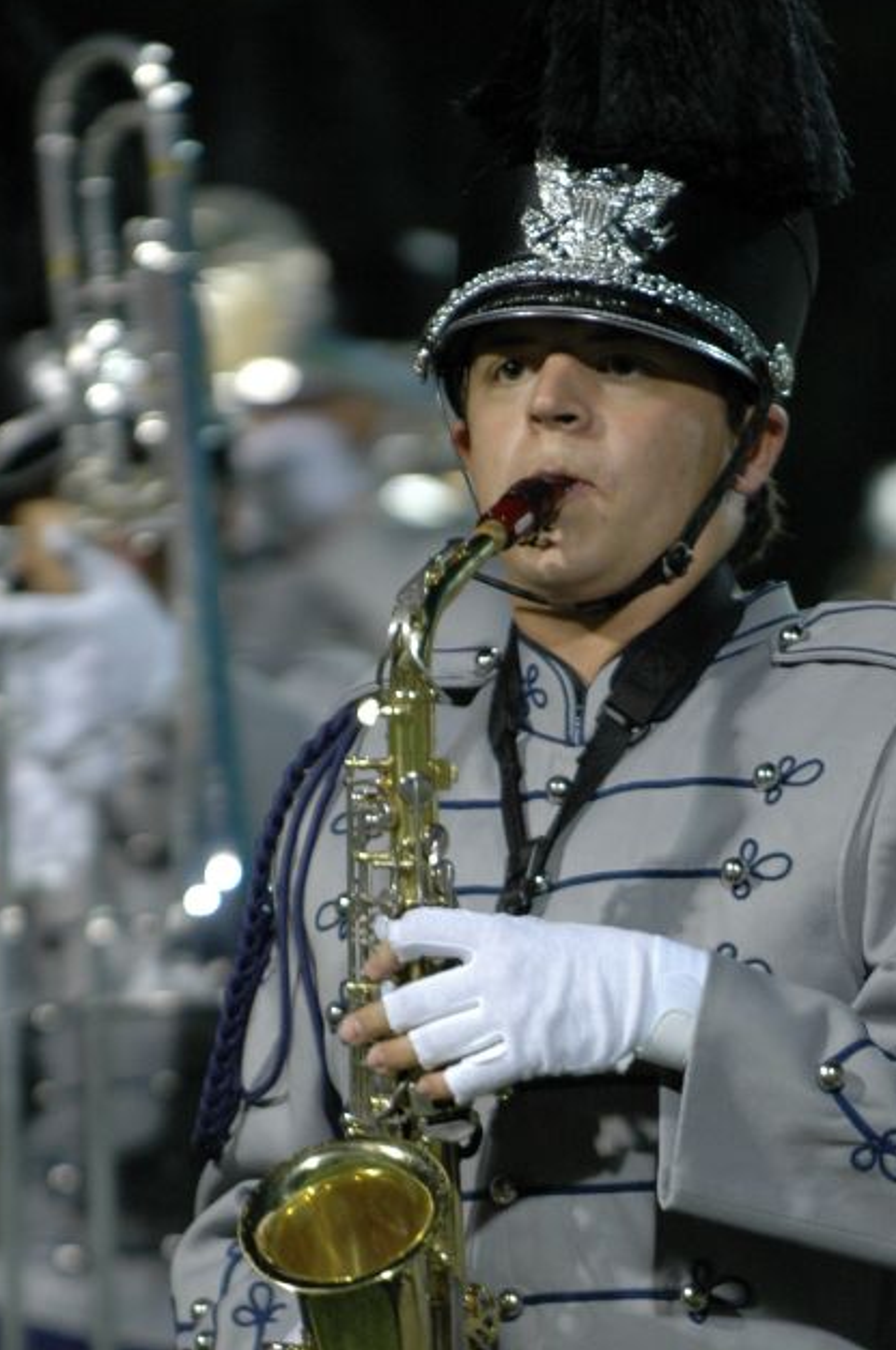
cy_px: 1077
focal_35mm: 490
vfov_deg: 4.2
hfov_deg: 2.8
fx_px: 18353
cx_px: 502
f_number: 2.8
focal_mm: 200
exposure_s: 1/60
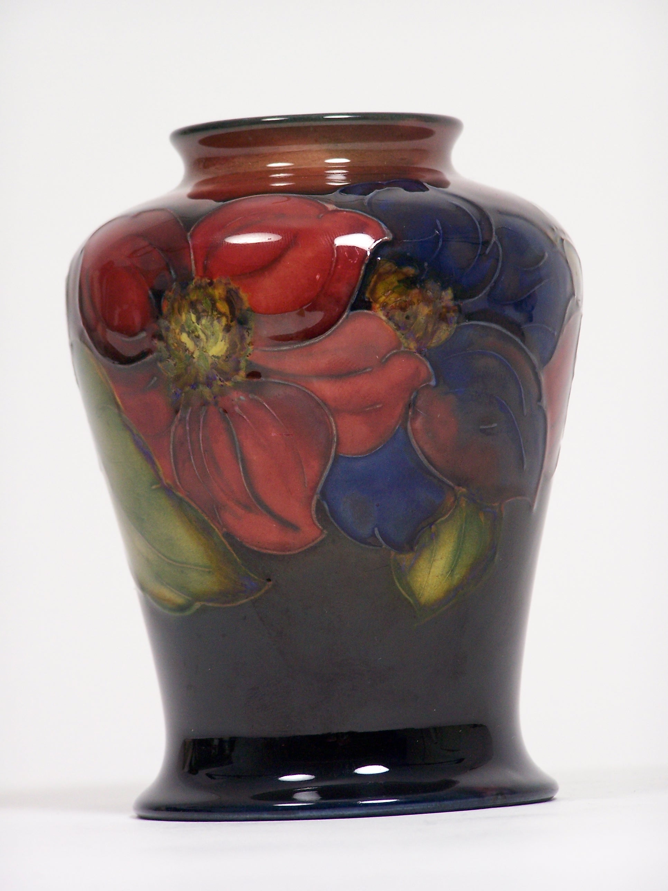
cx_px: 334
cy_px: 446
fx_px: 4863
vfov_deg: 10.5
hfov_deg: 7.9
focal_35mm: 189
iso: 140
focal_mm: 31.3
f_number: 3.2
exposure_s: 1/90
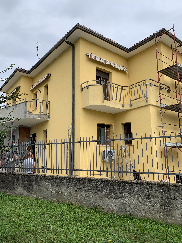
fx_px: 182
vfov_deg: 67.3
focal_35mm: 26
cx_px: 91
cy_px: 122
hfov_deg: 53.1
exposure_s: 1/1350
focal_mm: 4.25
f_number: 1.8
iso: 25
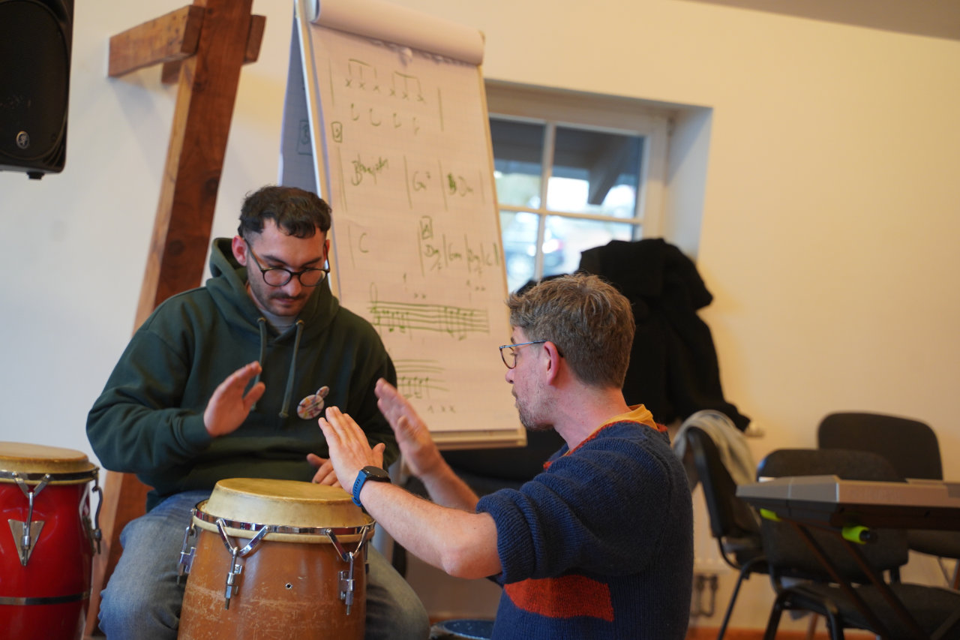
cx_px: 480
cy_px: 320
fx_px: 2000
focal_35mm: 75
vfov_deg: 18.2
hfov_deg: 27.0
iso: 1250
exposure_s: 1/160
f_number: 4
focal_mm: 75
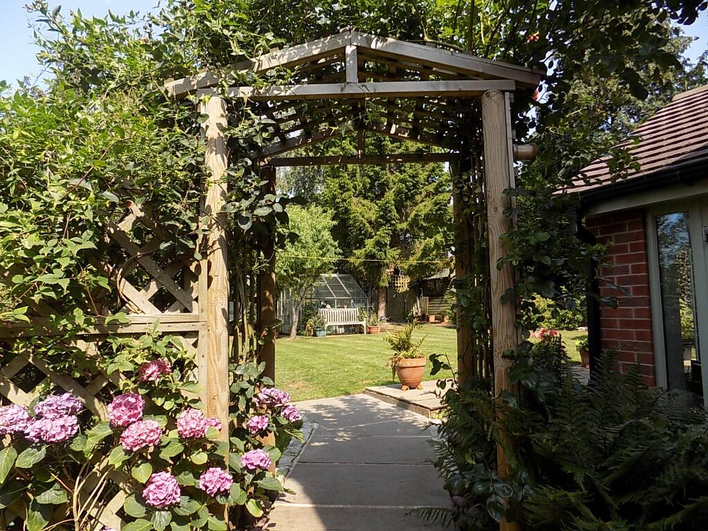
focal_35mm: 23
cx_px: 354
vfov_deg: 58.9
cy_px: 266
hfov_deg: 73.9
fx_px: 470
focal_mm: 4
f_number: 3.1
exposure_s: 1/400
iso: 80
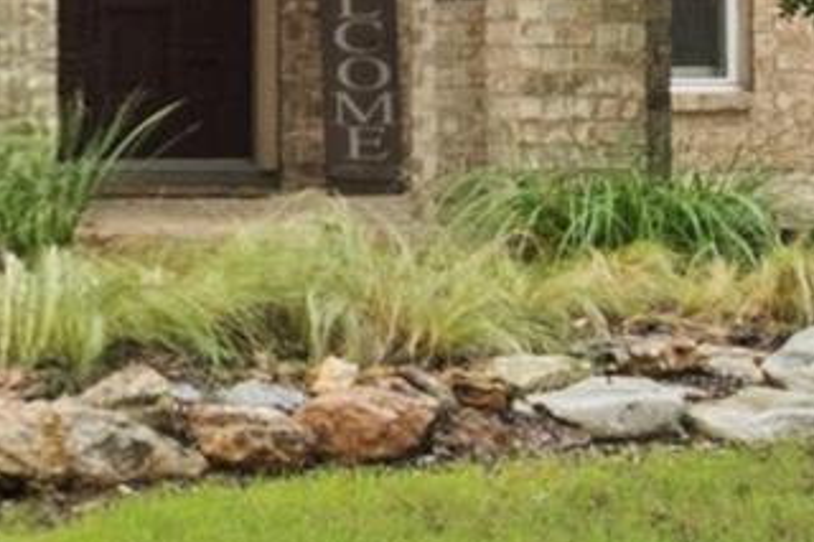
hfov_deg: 10.1
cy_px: -187
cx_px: -672
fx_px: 4339
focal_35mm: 192
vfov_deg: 7.1
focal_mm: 20
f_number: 9
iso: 200
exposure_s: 1/25
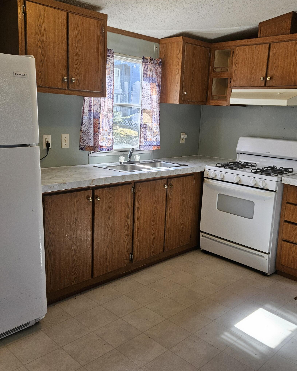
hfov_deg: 44.5
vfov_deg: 54.2
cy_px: 176
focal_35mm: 33
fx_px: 363
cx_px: 157
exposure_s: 1/180
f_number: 1.8
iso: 100
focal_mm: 5.4
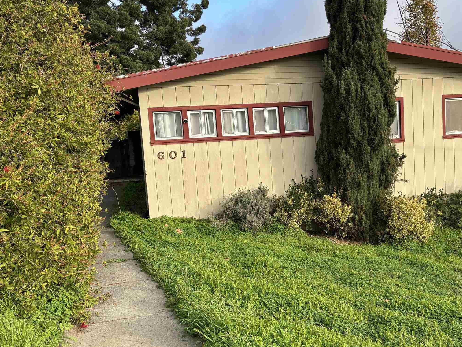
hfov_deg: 45.8
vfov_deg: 36.0
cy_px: 183
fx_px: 534
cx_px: 321
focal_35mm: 40
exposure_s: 1/1115
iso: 50
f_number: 1.6
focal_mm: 5.96
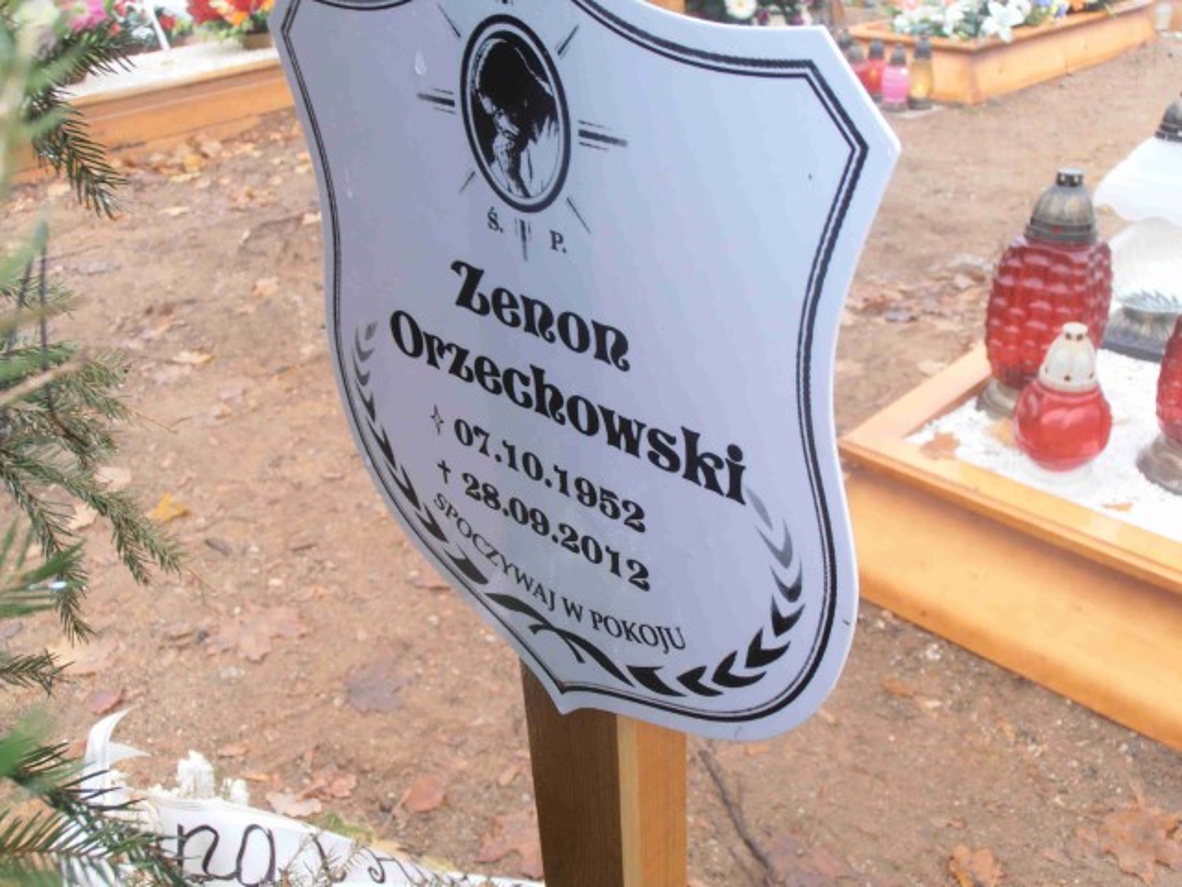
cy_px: 444
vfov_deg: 38.7
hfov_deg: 50.1
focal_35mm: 37
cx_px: 591
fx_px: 1263
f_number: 3.9
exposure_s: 1/40
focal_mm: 6.61
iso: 125
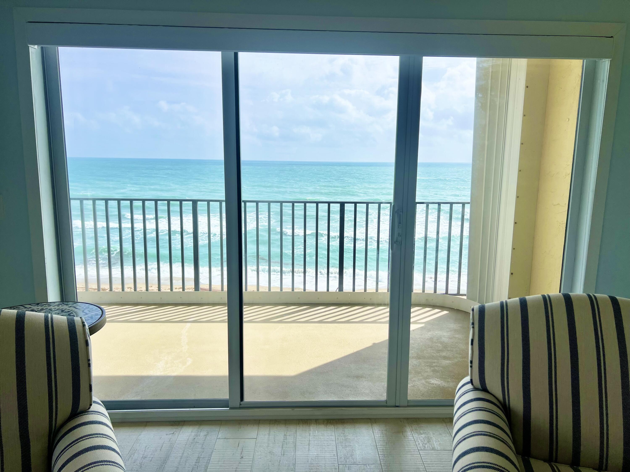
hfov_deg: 67.3
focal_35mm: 26
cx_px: 315
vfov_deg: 53.1
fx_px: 473
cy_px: 236
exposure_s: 1/4115
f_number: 1.5
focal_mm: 5.7
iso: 50
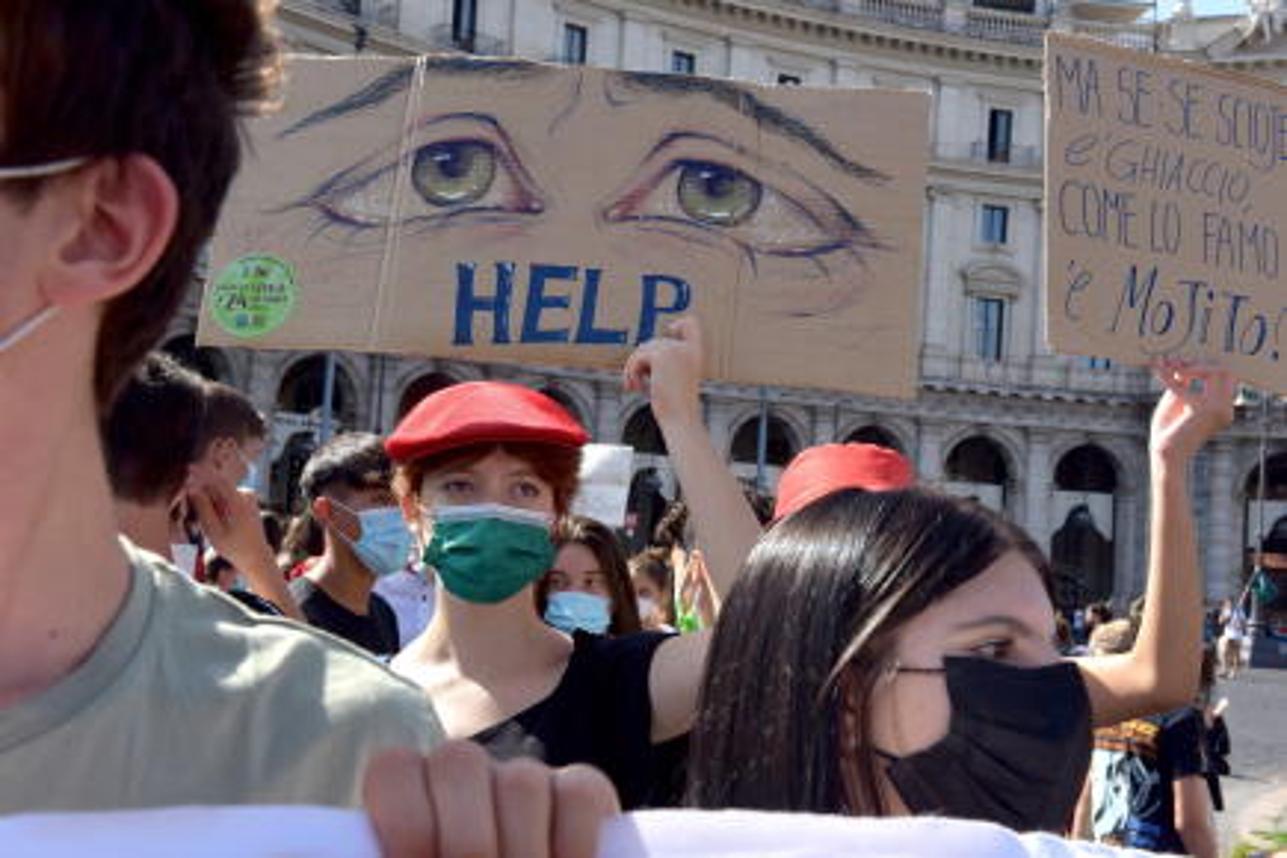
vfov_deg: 28.1
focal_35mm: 48
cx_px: 644
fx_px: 1716
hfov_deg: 41.1
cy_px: 429
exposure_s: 1/400
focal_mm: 48
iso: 500
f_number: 13
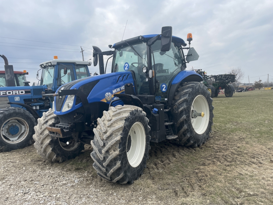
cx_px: 136
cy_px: 102
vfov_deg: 53.1
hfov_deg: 67.3
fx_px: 205
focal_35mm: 26
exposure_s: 1/2174
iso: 32
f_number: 1.6
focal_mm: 4.2
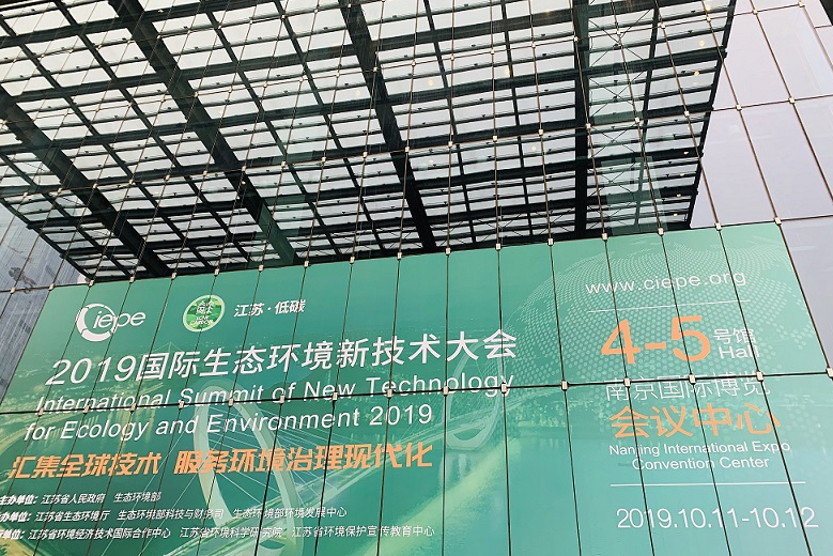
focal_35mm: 28
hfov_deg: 65.5
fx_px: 648
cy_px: 279
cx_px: 422
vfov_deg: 46.4
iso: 64
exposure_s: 1/121
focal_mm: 4.25
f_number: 1.8
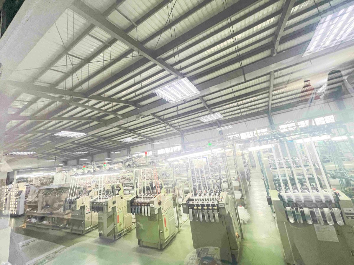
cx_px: 177
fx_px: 133
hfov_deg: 106.2
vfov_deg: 89.9
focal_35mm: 13
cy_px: 132
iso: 320
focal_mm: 1.57
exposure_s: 1/60
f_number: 1.8
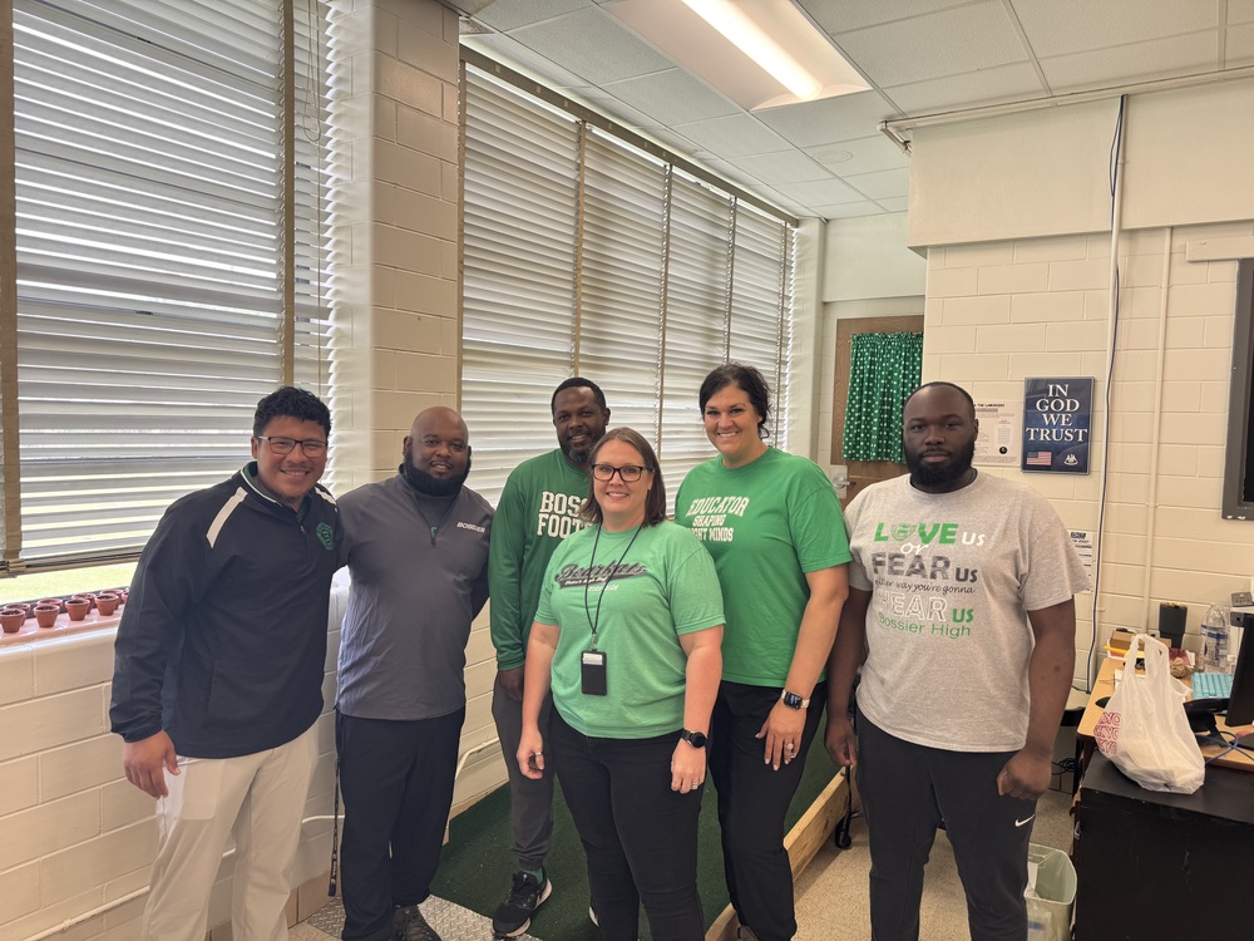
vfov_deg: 56.8
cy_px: 470
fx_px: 869
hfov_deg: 71.6
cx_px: 627
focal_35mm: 24
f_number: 1.78
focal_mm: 6.76
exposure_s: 1/121
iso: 50
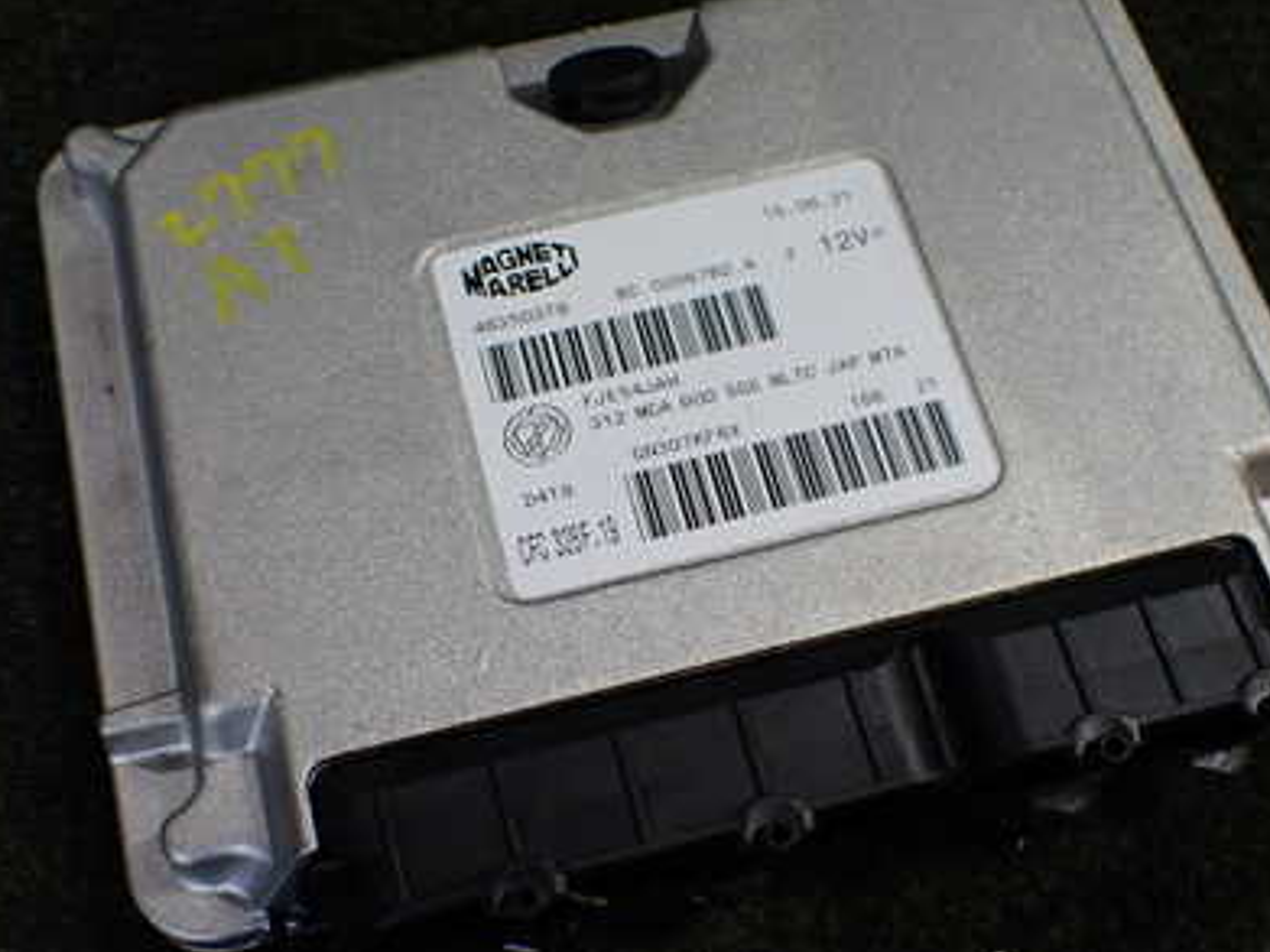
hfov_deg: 41.2
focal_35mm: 46
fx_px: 1687
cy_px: 536
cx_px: 672
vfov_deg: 31.5
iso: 250
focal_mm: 5.4
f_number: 2.3
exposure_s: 1/125
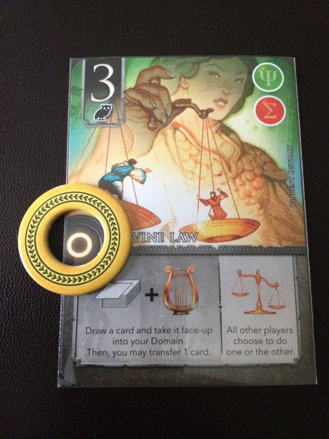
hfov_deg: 40.7
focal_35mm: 35
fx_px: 444
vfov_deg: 52.6
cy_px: 220
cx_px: 164
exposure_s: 1/15
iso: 800
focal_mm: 4.28
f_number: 2.4
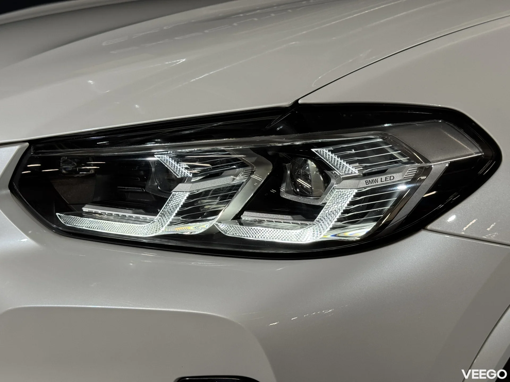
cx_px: 255
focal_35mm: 48
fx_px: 707
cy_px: 191
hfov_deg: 39.7
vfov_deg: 30.3
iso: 100
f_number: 1.78
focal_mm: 6.76
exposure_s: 1/61
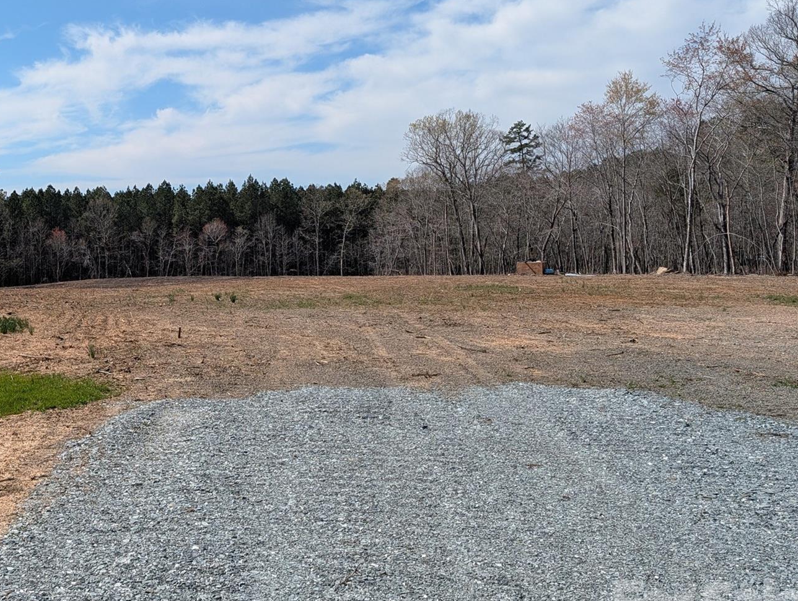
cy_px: 226
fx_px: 877
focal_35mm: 38
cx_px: 178
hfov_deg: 46.7
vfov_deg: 37.6
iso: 24
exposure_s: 1/1577
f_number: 1.68
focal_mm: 6.9
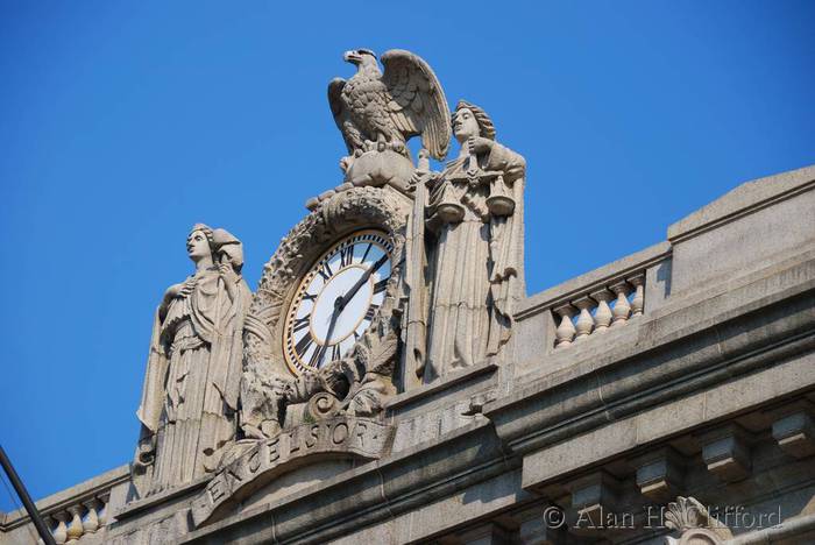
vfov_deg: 8.7
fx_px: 3568
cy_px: 272
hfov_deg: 13.0
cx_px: 408
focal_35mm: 158
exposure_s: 1/500
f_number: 5.6
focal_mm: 105
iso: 100
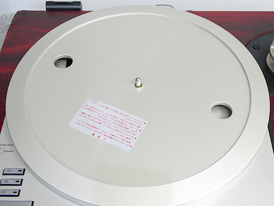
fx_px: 372
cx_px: 137
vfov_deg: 30.9
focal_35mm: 47
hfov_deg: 40.4
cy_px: 103
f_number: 4
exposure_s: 1/15
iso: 200
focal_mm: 8.4
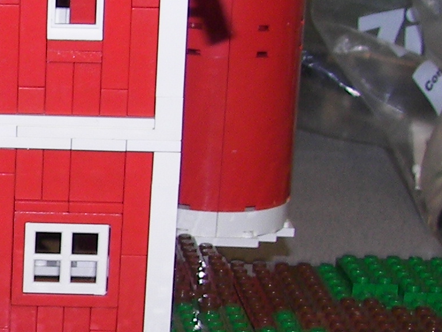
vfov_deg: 10.3
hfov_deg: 13.2
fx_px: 1839
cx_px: -144
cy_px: 188
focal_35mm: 144
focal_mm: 6
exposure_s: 1/30
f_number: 2.8
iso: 64
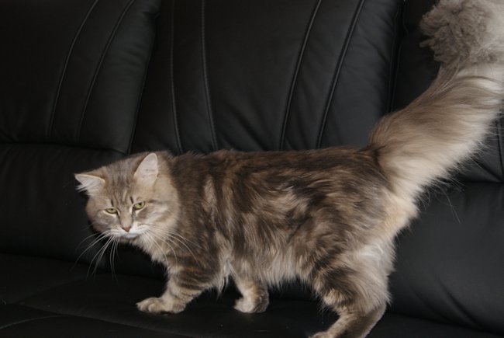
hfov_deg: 46.4
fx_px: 589
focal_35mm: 42
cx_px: 252
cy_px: 169
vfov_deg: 32.0
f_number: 5.6
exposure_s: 1/60
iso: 400
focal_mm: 28
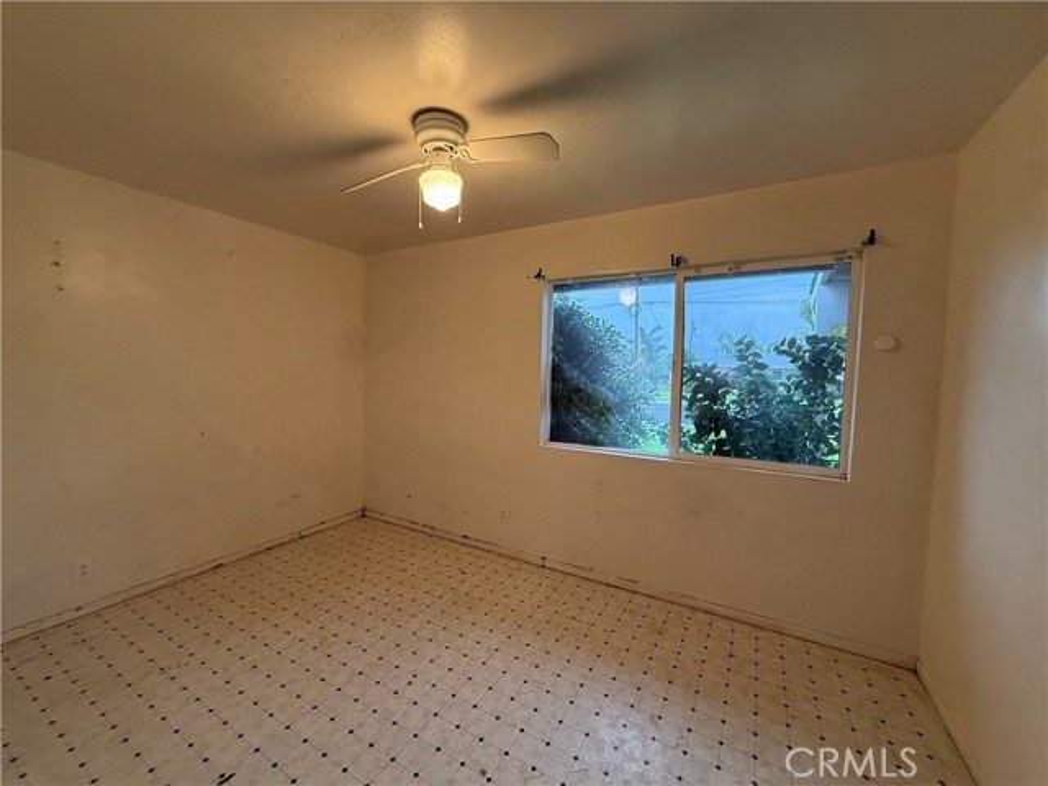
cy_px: 393
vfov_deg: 85.7
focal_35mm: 14
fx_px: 424
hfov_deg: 102.1
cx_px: 524
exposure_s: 1/120
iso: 320
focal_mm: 2.22
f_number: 2.2
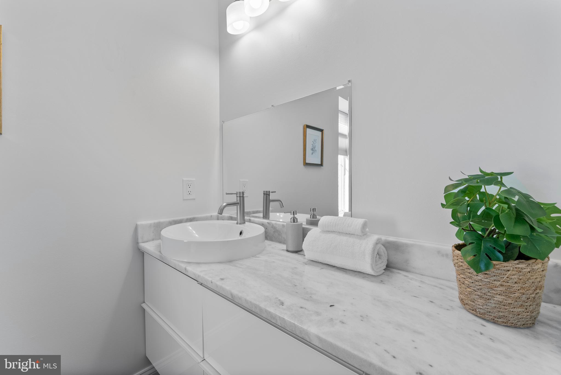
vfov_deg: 81.3
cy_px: 188
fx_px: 218
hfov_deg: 104.2
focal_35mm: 14
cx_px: 280
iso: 100
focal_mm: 14
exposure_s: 1/6
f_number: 8
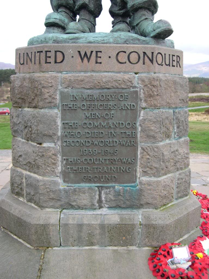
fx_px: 306
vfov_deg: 49.0
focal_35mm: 38
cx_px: 104
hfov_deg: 37.7
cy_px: 140
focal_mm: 8
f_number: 2.8
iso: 100
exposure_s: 1/277
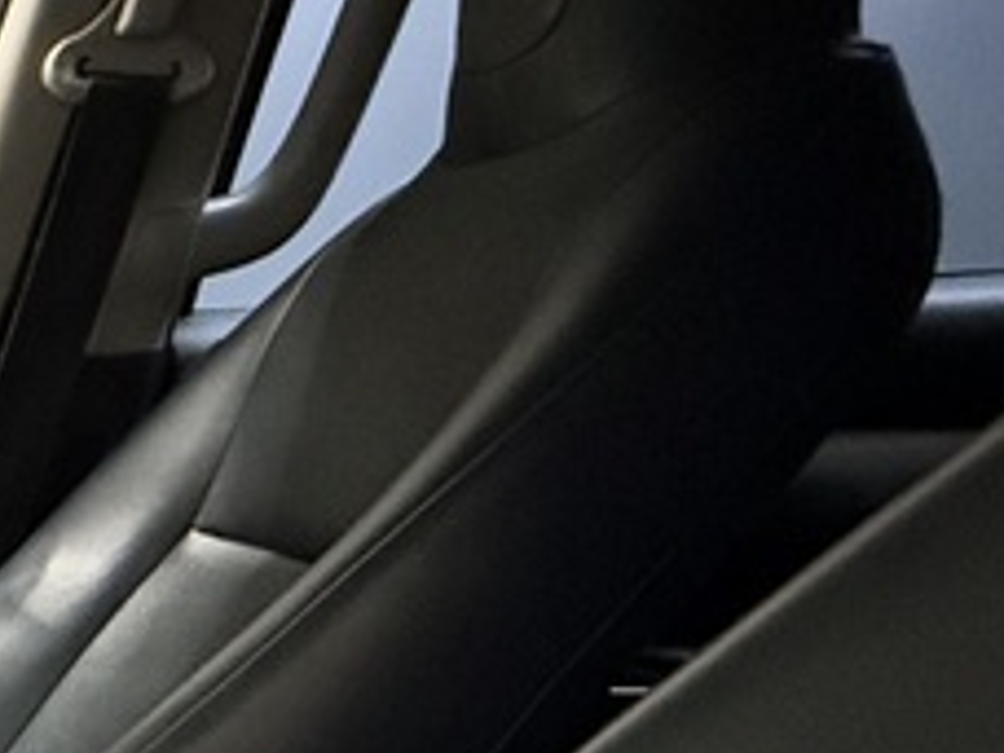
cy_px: 951
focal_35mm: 63
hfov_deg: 18.1
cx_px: -1083
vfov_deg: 21.3
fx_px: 1827
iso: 1600
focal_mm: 2.22
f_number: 2.2
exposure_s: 1/40
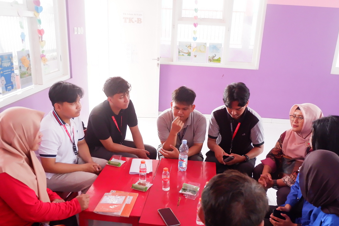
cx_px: 173
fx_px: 292
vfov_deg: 42.2
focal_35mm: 31
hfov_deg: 60.3
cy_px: 133
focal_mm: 16
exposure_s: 1/34
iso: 3200
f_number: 4
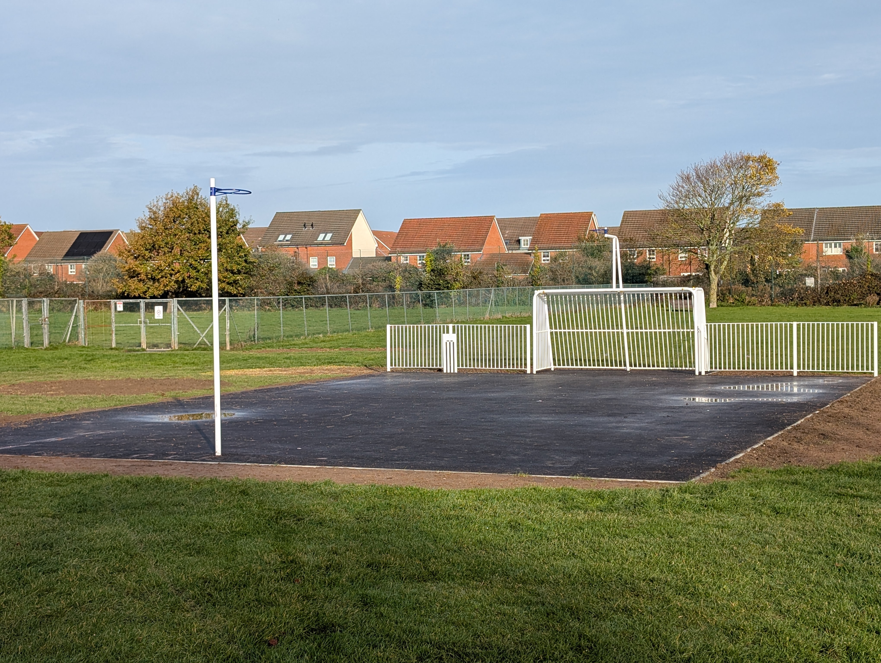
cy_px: 332
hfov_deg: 38.9
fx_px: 1249
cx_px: 440
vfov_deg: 29.7
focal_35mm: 49
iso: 19
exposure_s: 1/923
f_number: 1.68
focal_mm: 6.9
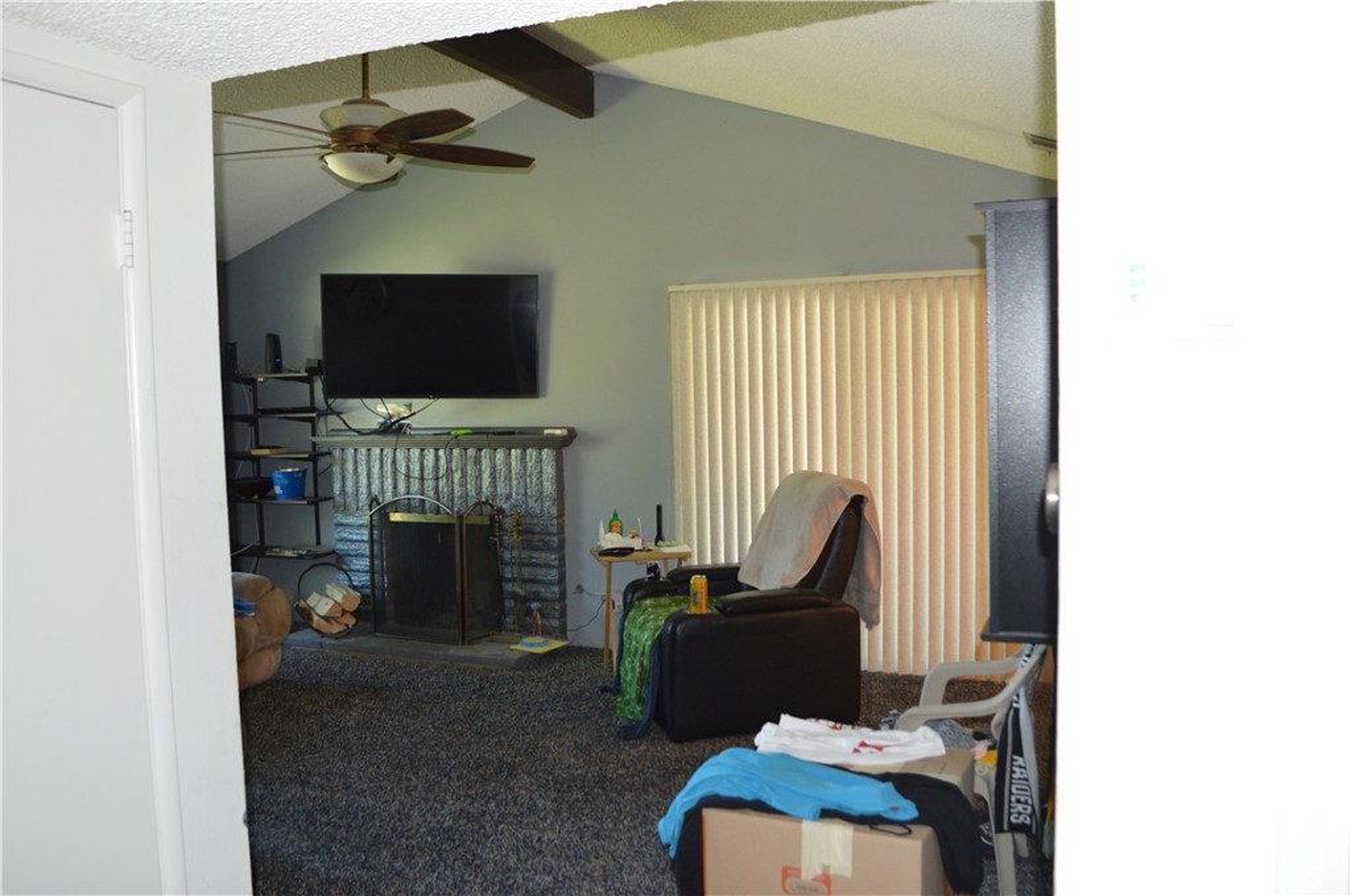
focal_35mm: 27
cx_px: 676
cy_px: 448
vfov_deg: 47.8
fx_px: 1012
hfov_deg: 67.4
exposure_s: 1/60
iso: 1000
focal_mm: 18
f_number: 3.5
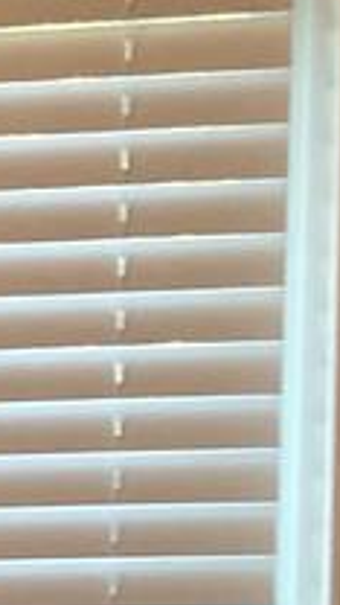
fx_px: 3606
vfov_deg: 9.2
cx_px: -1061
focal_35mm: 225
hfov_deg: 4.8
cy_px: 1070
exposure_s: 1/17
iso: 40
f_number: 1.8
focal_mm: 3.99
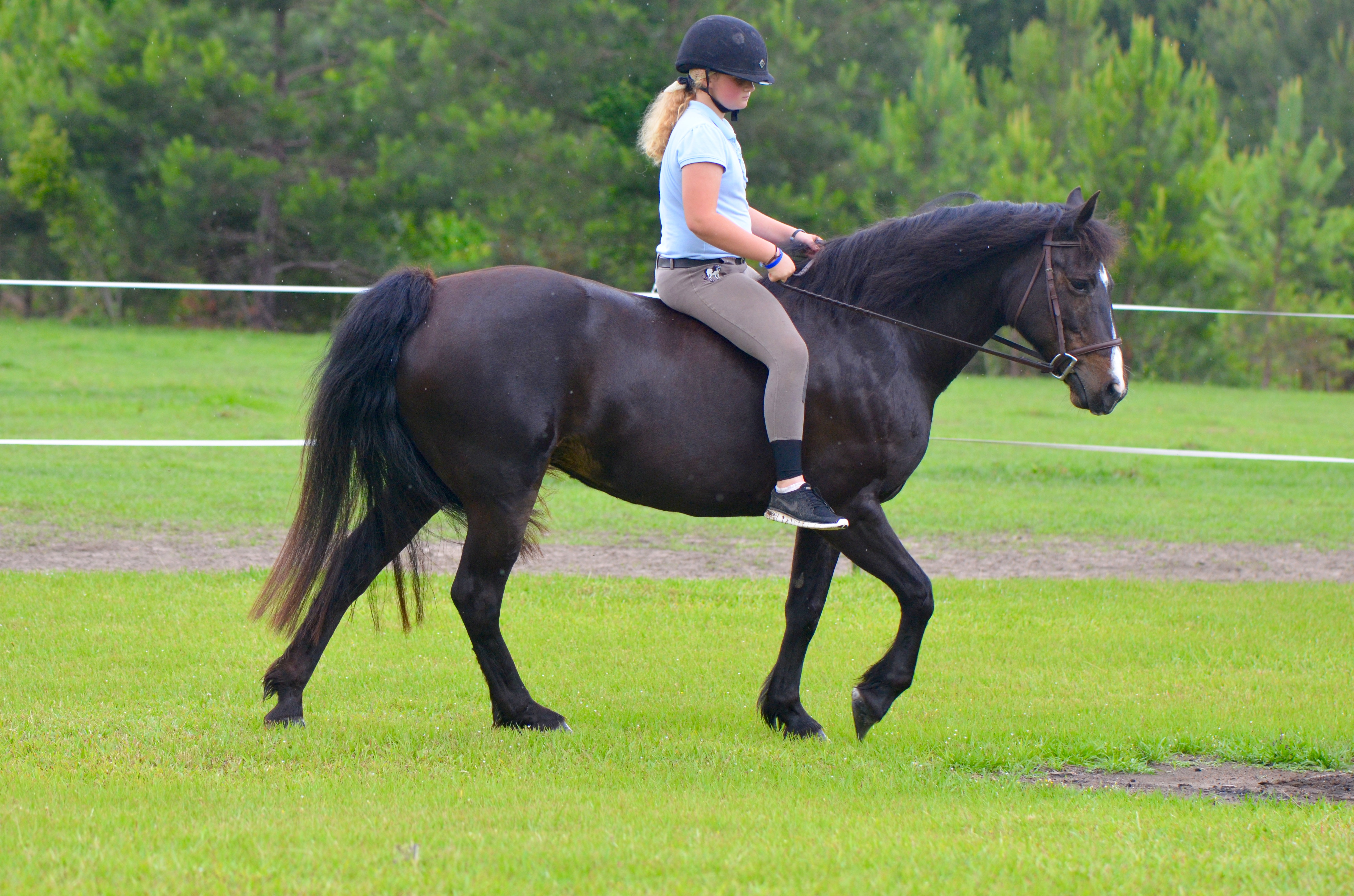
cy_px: 448
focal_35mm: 158
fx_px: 5911
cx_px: 677
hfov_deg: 13.1
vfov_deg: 8.7
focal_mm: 105
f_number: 4
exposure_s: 1/1000
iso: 800
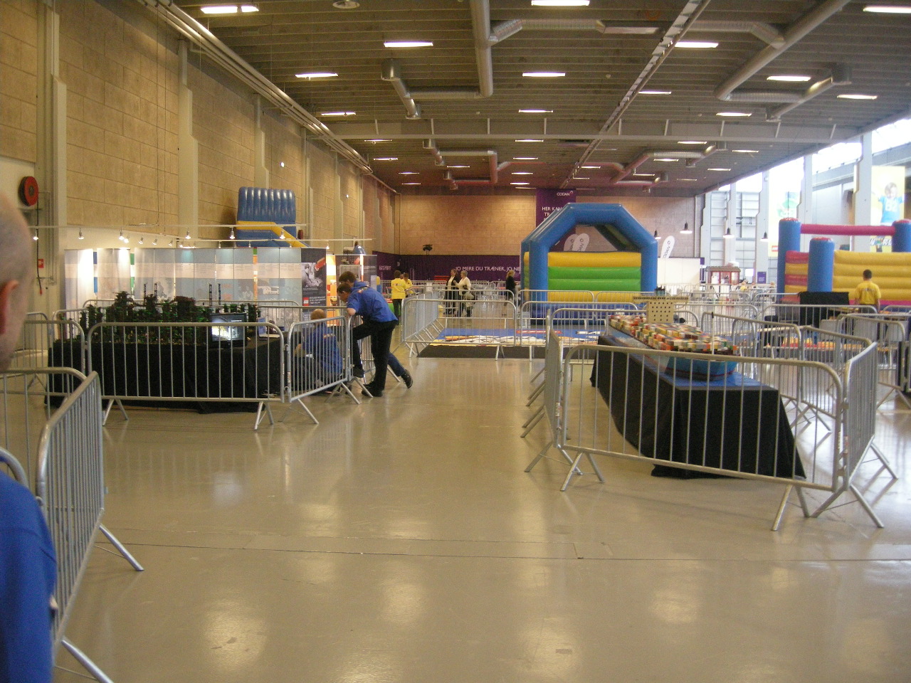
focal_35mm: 36
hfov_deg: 51.4
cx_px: 456
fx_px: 947
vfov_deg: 39.7
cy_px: 342
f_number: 2.7
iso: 400
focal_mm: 7.5
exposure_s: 1/27.7
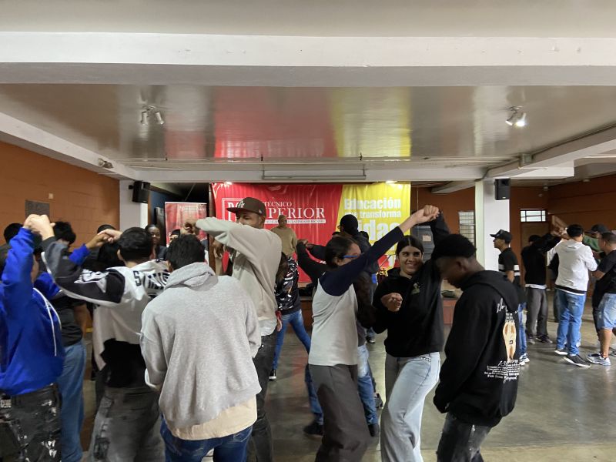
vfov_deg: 53.1
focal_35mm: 26
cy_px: 231
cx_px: 308
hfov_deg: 67.3
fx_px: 463
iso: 400
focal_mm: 4.25
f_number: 1.8
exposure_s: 1/40
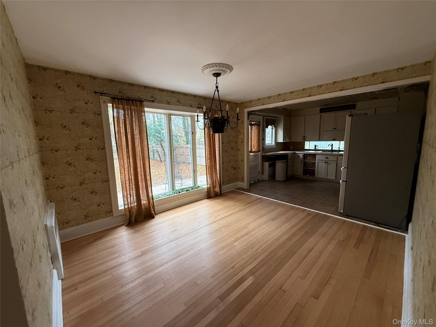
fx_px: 176
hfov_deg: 102.1
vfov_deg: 85.7
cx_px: 218
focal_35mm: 14
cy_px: 164
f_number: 2.2
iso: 320
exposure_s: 1/99
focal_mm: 2.22
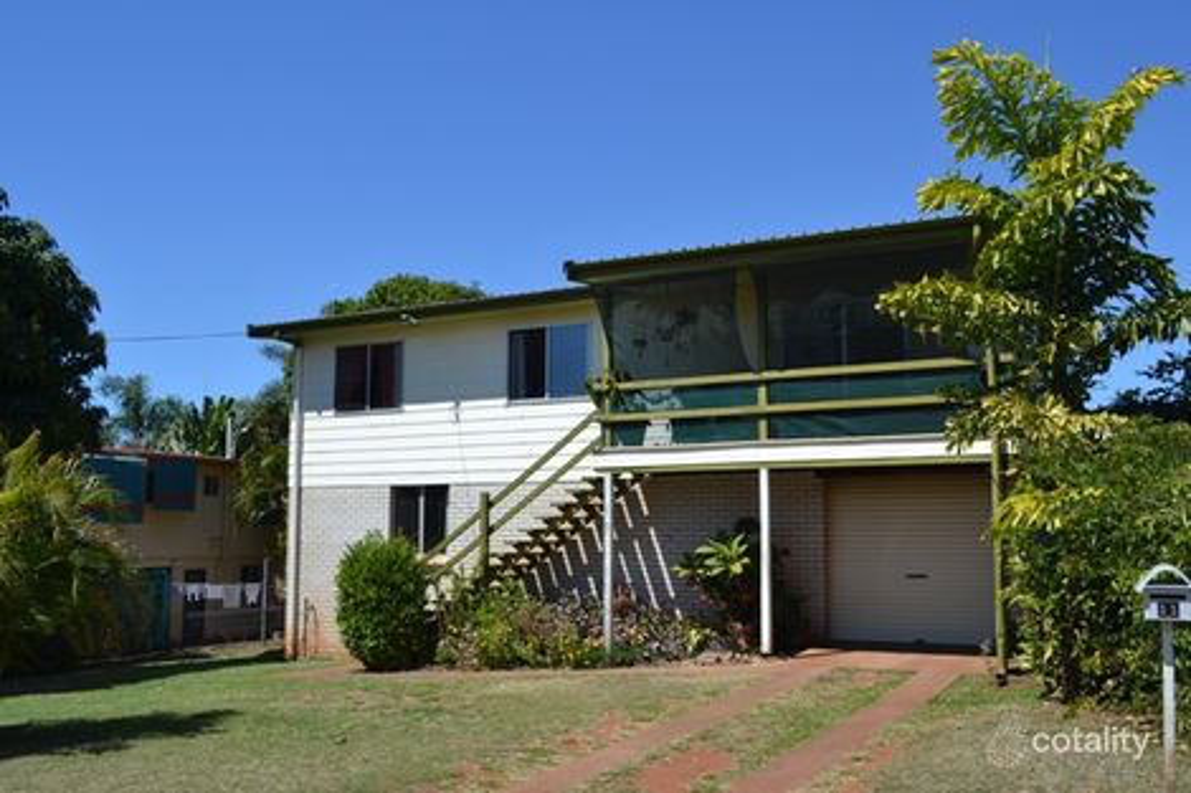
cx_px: 596
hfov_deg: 57.2
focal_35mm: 33
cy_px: 396
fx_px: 1091
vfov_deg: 39.9
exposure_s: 1/250
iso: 100
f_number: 8
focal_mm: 22
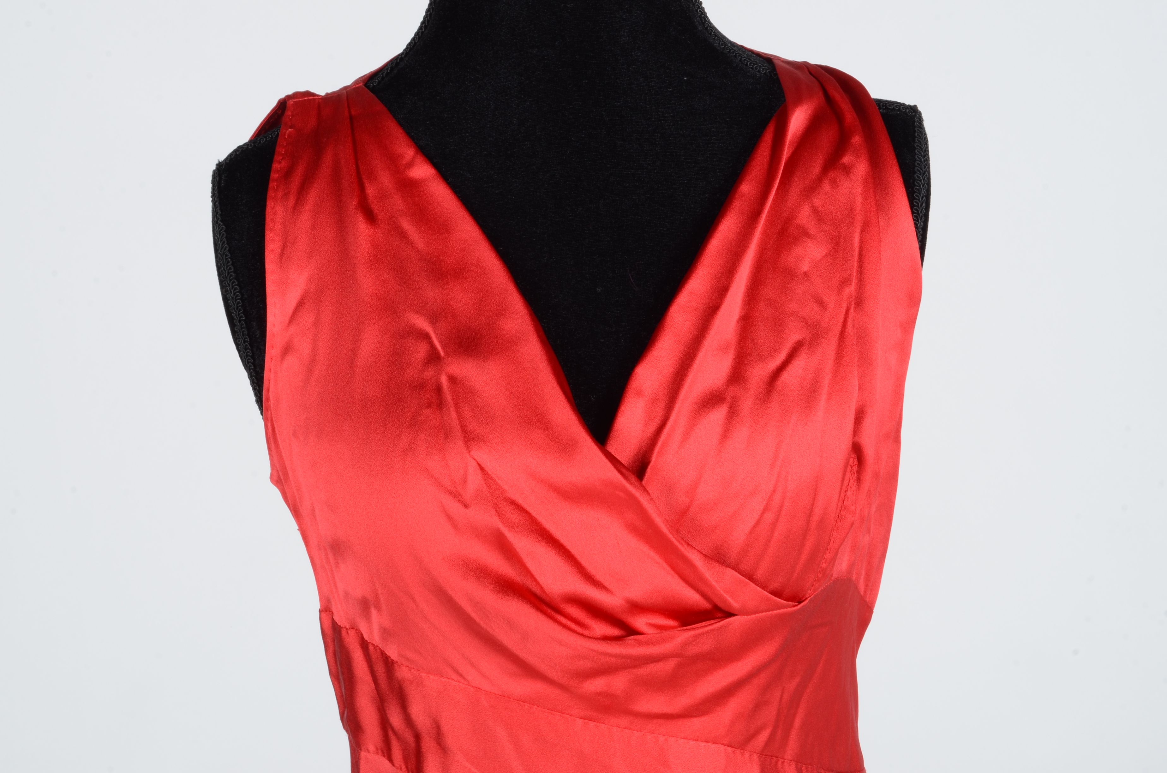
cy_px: 386
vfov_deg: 21.5
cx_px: 584
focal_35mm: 63
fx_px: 2038
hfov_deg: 32.0
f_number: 16
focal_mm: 42
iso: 200
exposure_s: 1/125
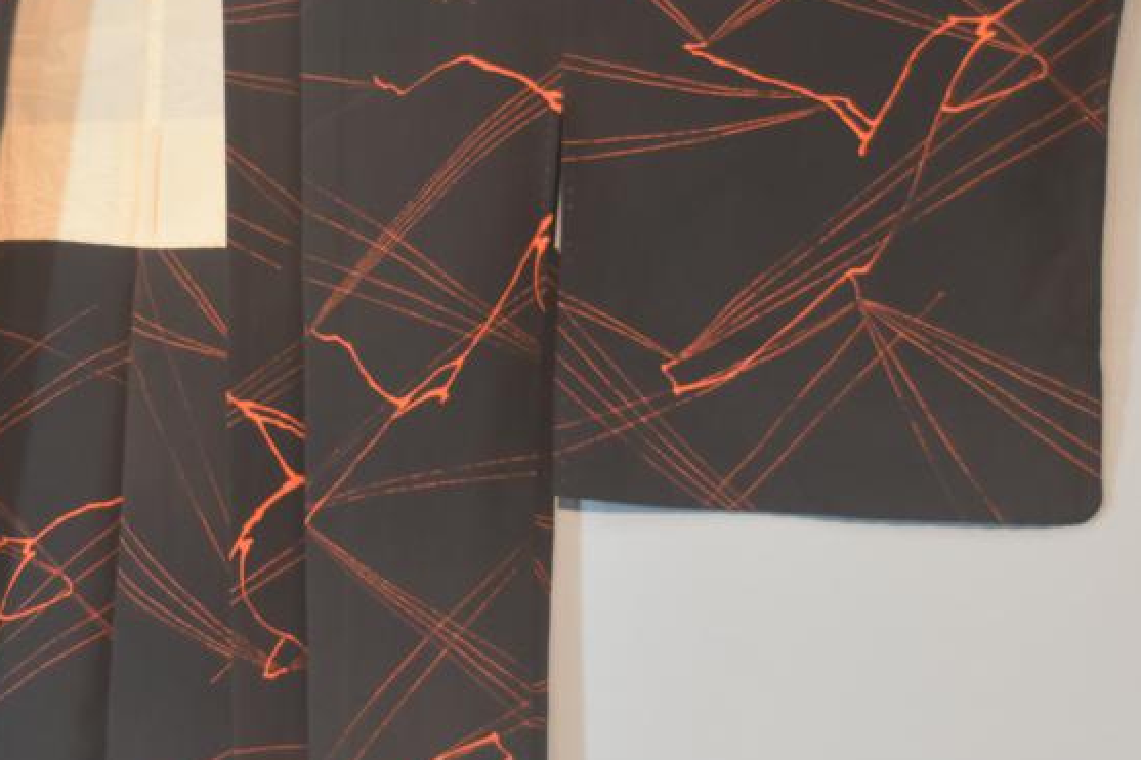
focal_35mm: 111
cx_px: 229
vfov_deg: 12.3
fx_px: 3517
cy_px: 351
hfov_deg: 18.3
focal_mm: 38
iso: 800
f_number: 4.2
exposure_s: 1/60
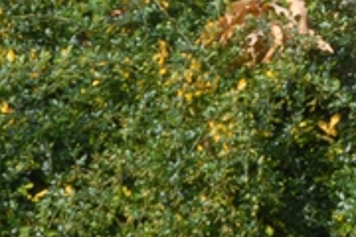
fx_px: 7782
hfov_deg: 2.6
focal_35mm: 787
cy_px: -94
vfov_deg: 1.7
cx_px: 738
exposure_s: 1/250
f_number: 8
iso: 400
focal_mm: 92
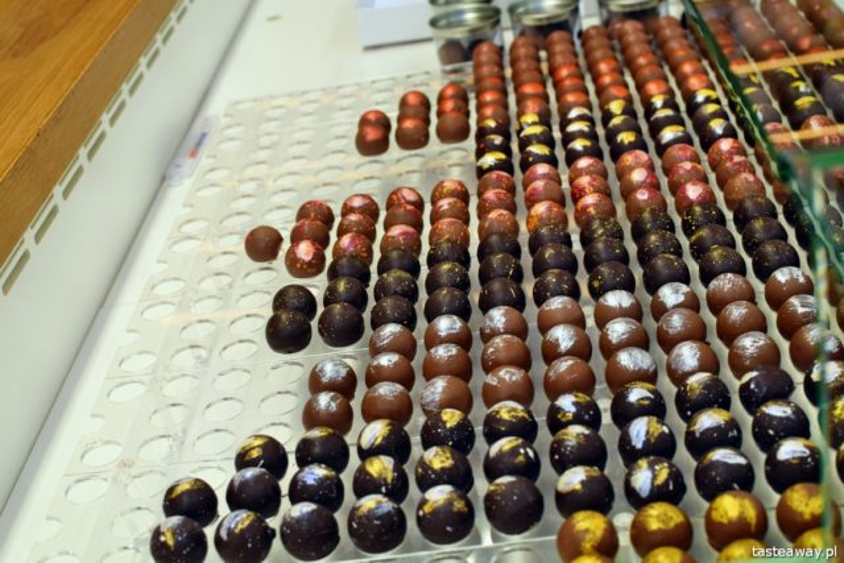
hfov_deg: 37.8
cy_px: 282
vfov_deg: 25.8
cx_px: 422
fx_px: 1231
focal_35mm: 52
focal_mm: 35
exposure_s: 1/125
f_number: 6.3
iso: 250
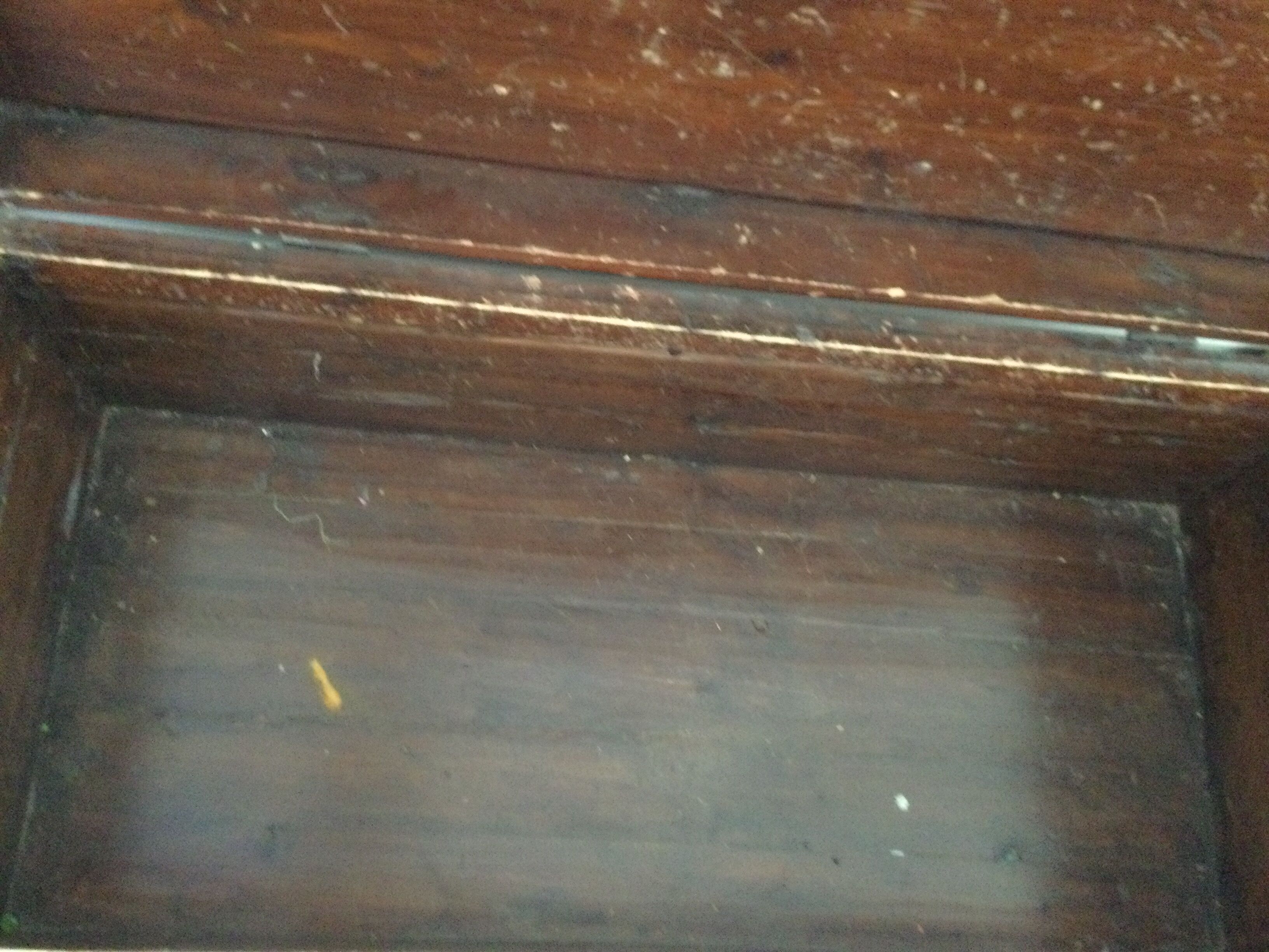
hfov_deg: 58.4
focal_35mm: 31
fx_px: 1136
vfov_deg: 45.4
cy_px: 476
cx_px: 634
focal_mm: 3.3
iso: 640
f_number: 2.4
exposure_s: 1/17
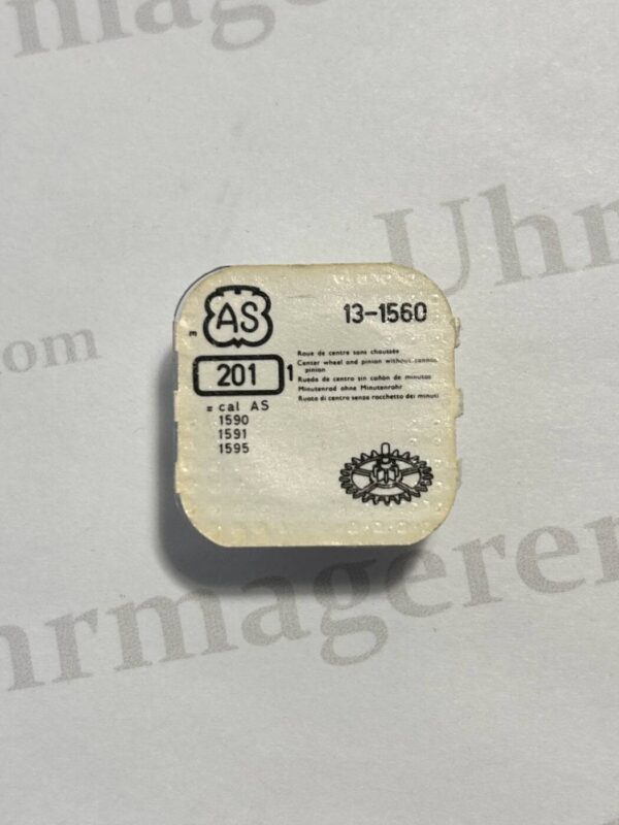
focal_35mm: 26
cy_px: 412
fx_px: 620
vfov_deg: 67.3
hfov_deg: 53.1
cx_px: 310
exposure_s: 1/100
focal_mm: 5.7
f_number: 1.5
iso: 40
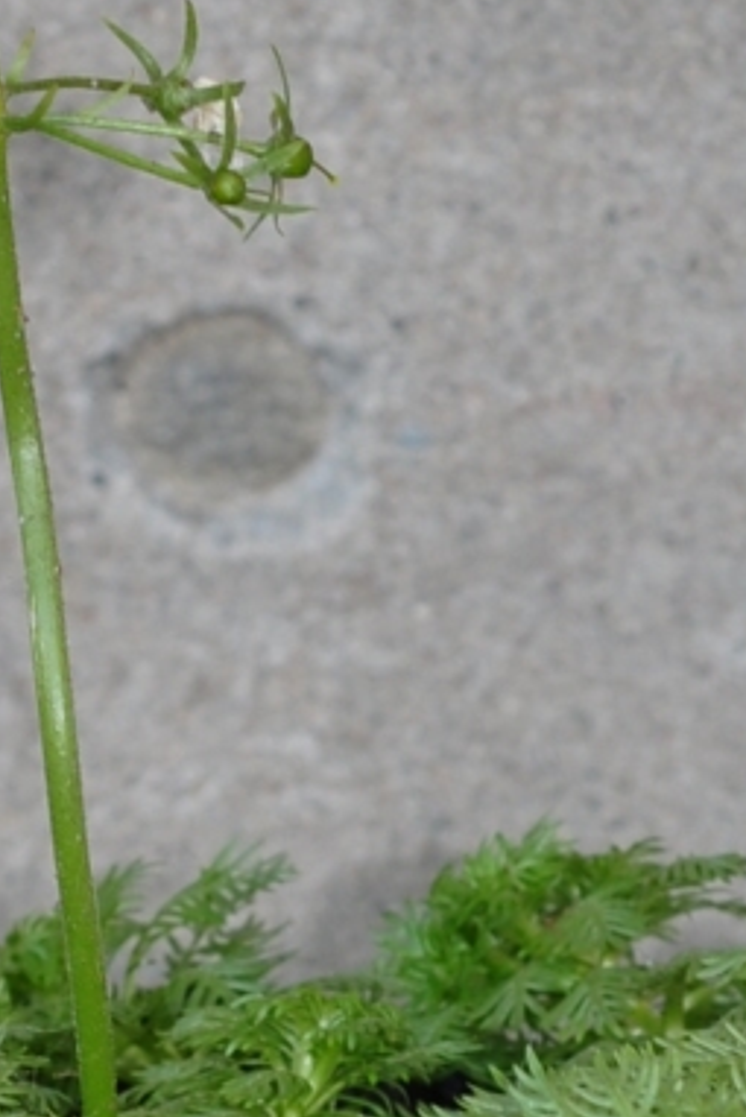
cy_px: 275
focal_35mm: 306
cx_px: 361
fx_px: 9502
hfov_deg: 4.5
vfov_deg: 6.7
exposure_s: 1/60
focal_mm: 60
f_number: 8
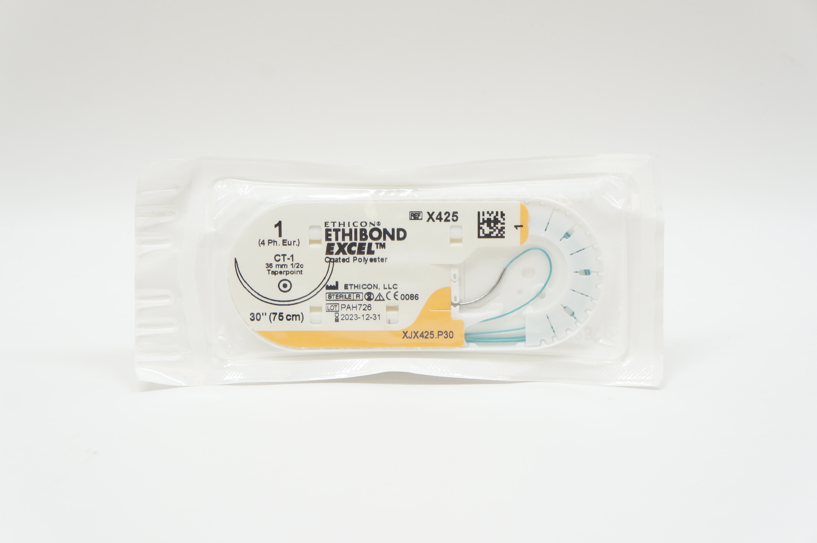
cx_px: 408
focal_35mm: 56
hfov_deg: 36.0
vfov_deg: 24.3
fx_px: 1258
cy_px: 272
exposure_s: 1/40
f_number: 7.1
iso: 400
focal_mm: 37
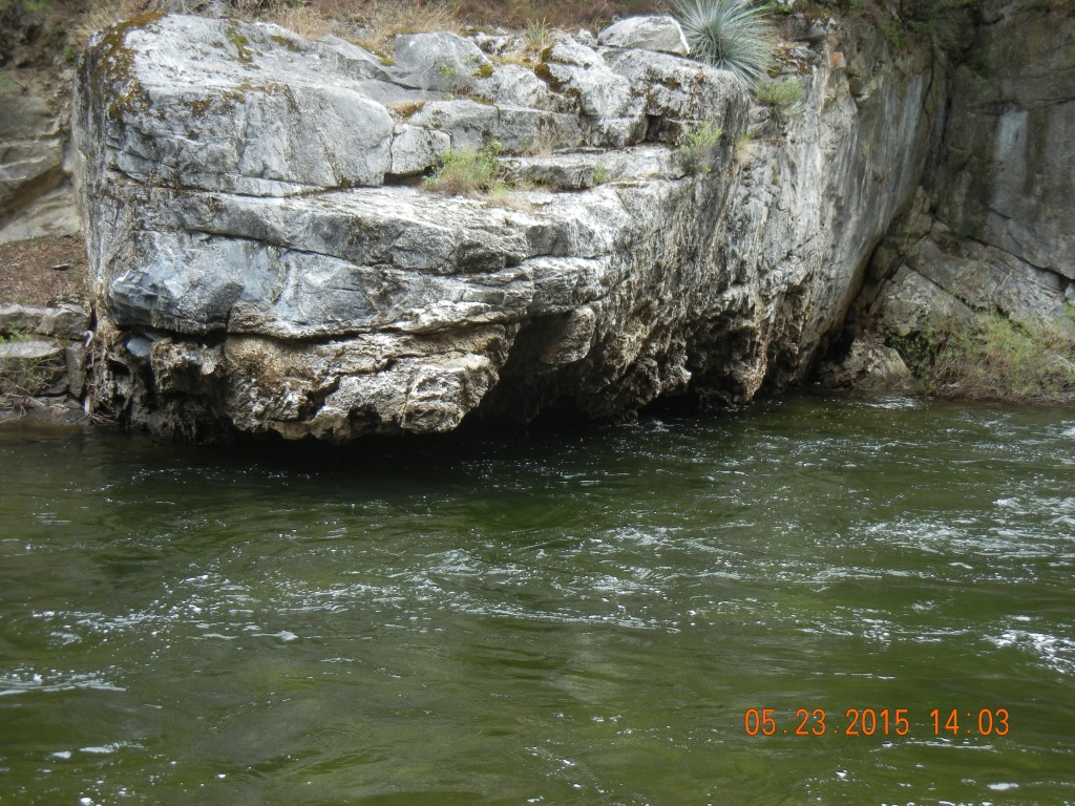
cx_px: 538
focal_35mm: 59
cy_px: 403
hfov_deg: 32.7
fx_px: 1832
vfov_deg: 24.8
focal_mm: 10.6
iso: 160
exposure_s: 1/143
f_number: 4
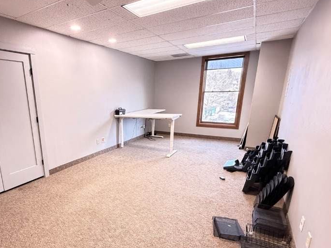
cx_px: 120
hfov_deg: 77.3
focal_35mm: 21
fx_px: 201
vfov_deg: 62.9
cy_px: 149
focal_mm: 2.22
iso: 800
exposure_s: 1/60
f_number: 2.2
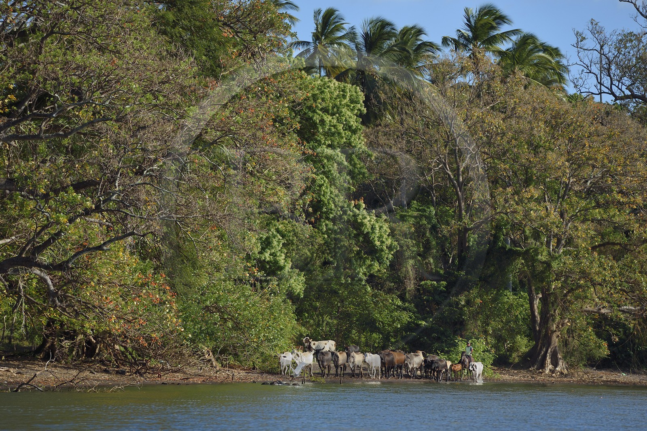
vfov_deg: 6.9
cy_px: 216
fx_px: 3593
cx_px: 324
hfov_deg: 10.3
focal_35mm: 200
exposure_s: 1/400
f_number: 6.3
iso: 200
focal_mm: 200
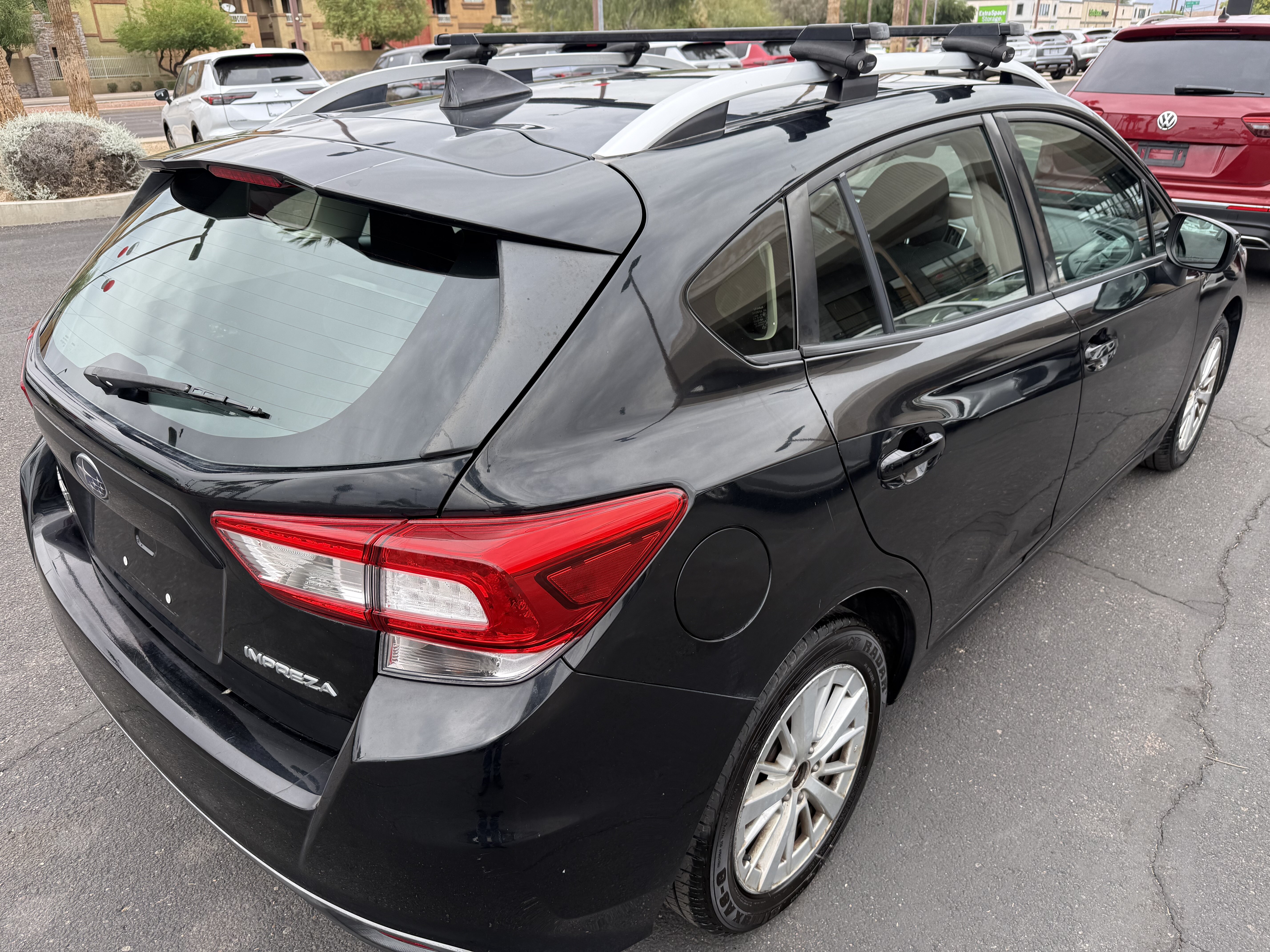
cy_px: 476
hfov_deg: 71.6
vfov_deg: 56.8
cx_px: 635
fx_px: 881
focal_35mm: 24
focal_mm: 6.76
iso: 80
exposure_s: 1/1156
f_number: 1.78
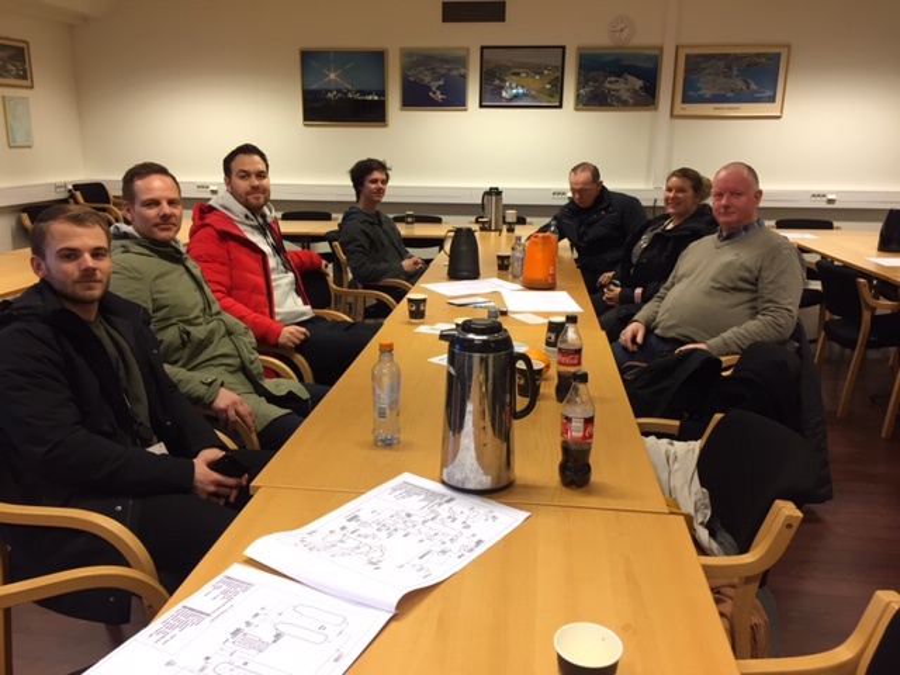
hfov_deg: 61.7
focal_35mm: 29
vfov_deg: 48.2
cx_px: 450
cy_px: 338
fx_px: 754
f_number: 2.2
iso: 80
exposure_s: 1/33
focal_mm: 4.15
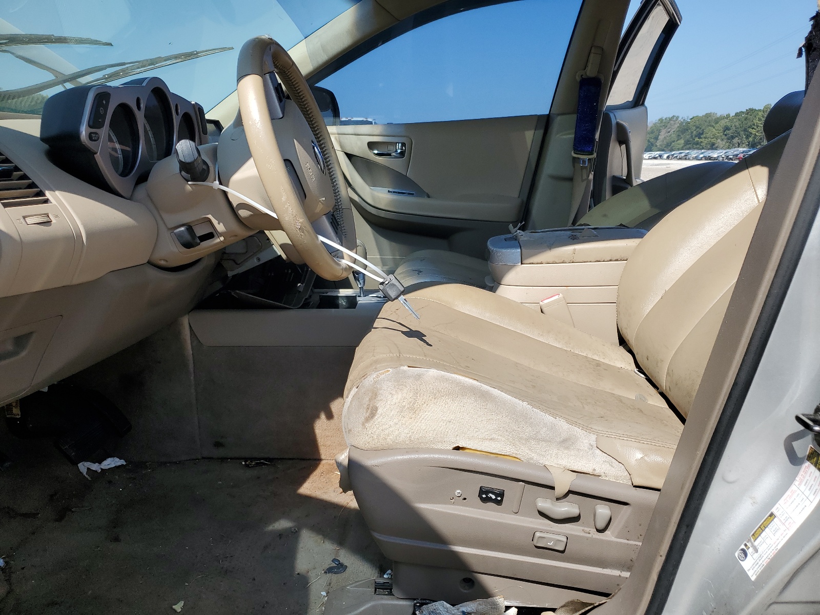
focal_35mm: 26
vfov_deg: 53.1
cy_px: 308
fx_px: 616
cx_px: 410
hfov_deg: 67.3
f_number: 1.5
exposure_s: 1/2500
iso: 50
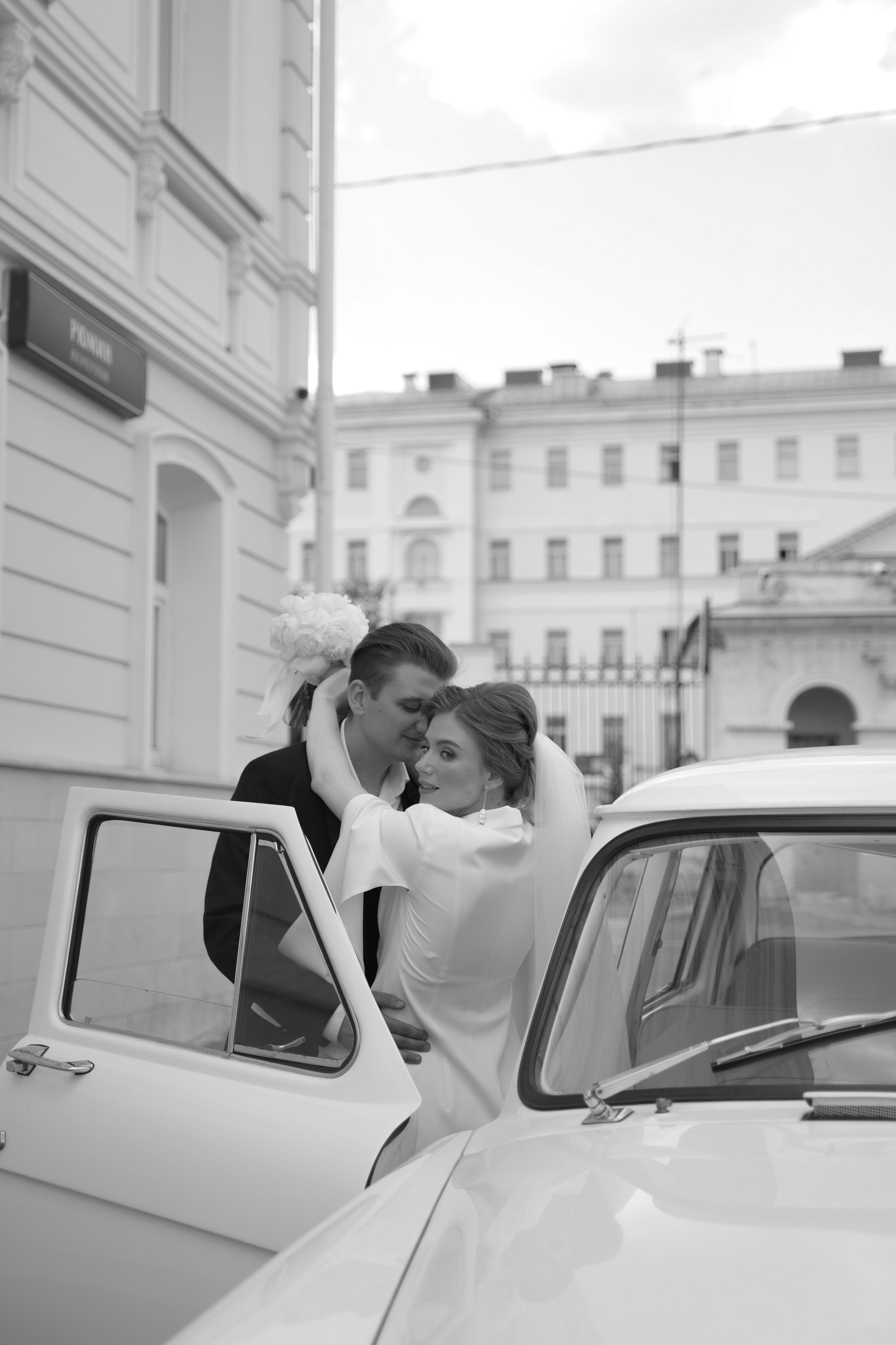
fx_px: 1829
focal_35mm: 49
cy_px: 672
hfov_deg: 27.5
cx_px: 448
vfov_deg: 40.3
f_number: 2.8
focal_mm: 49
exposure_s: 1/640
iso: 100
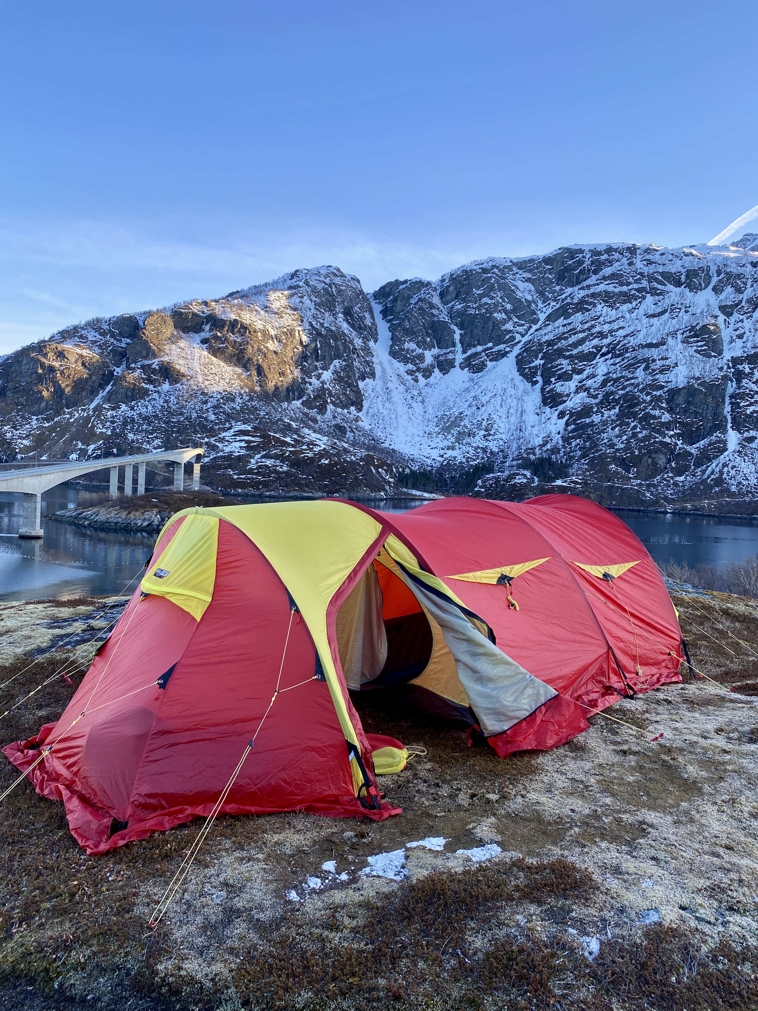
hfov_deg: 53.1
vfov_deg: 67.3
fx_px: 759
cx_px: 379
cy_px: 506
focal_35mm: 26
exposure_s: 1/613
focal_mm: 4.25
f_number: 1.8
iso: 32
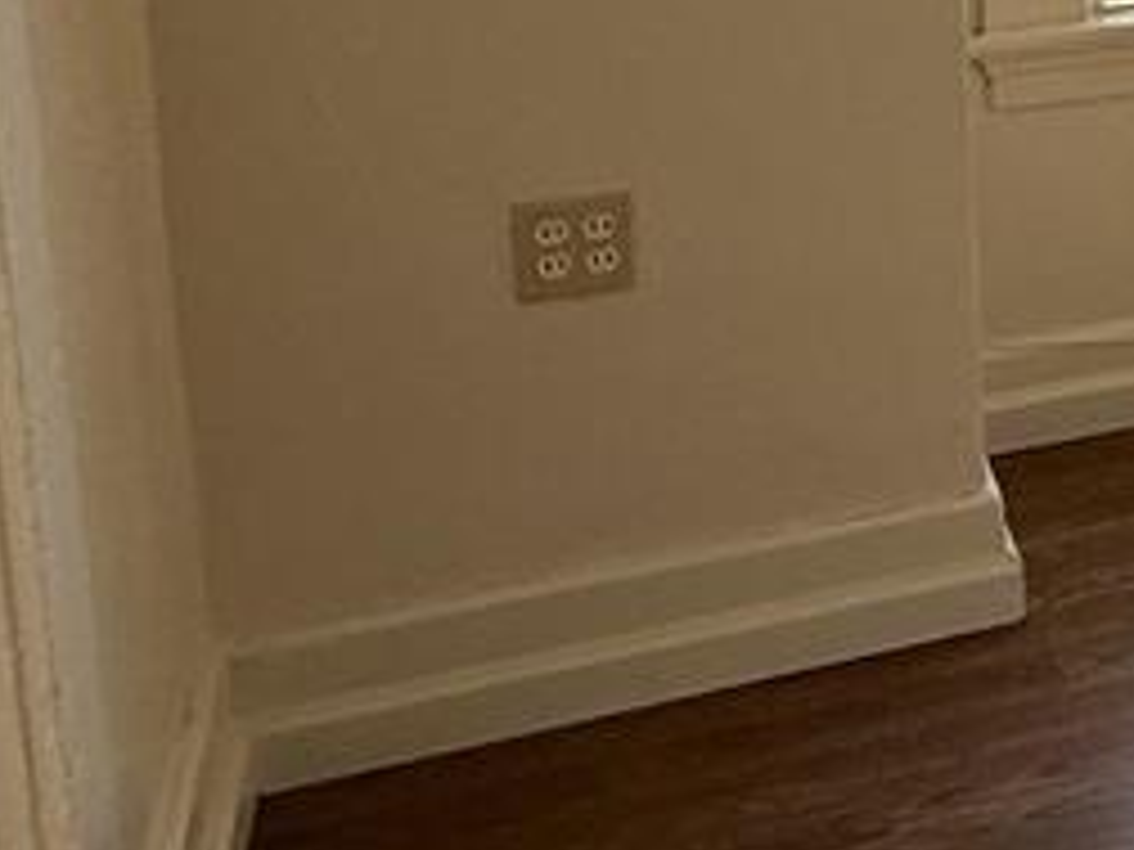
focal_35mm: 71
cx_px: 2034
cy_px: -193
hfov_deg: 20.0
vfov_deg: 19.4
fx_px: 2326
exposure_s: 1/421
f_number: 2.2
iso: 64
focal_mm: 2.22
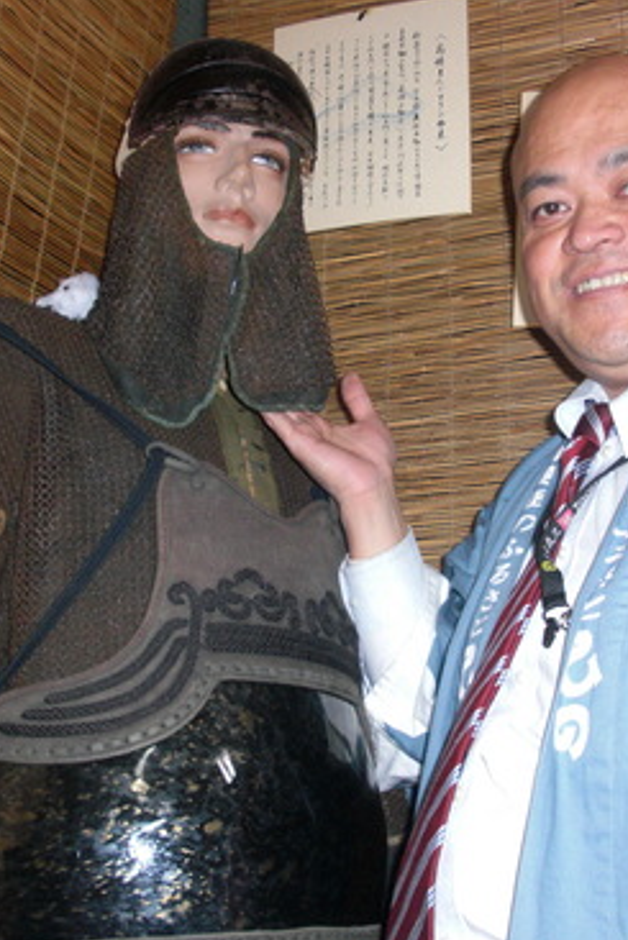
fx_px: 1333
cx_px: 377
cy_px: 470
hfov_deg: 26.5
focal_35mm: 51
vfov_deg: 38.9
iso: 200
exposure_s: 1/60
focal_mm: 6.3
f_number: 2.8
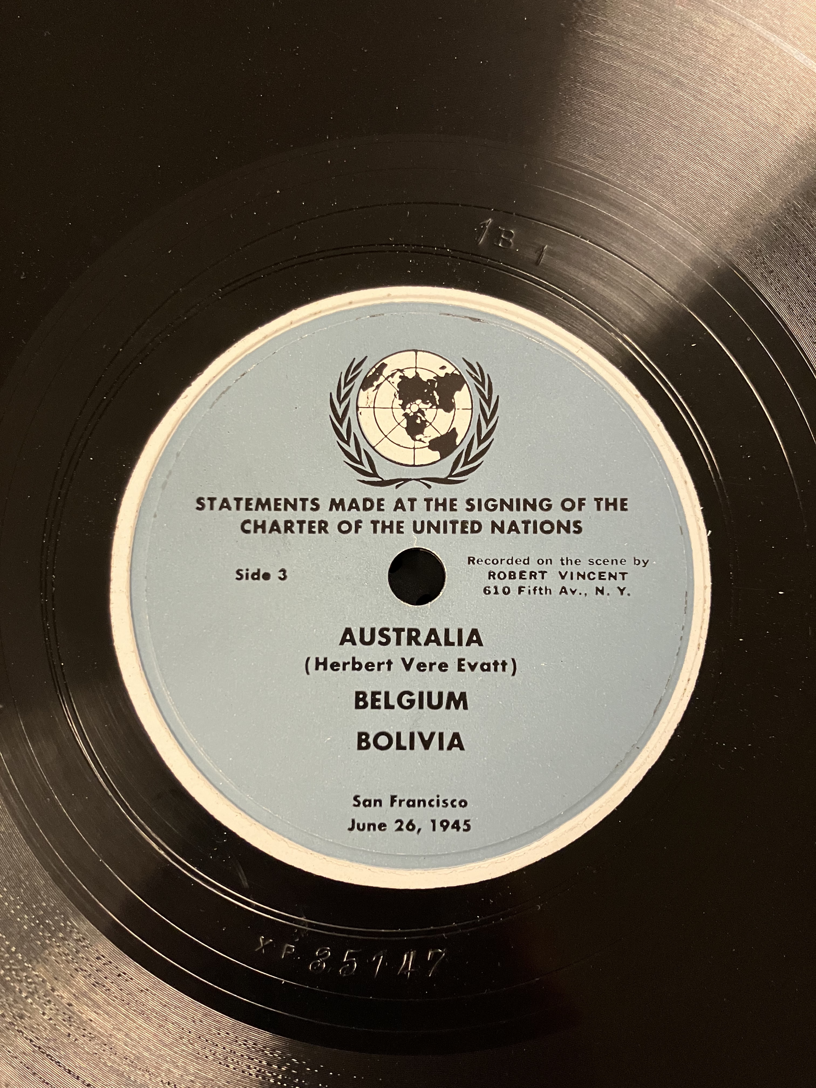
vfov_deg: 63.4
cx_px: 408
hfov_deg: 49.7
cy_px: 544
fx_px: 880
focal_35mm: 28
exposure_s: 1/40
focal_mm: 3.99
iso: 250
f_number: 1.8
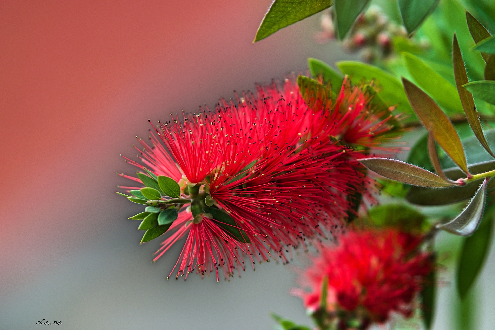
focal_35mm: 210
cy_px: 165
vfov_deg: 6.5
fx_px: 2887
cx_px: 248
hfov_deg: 9.8
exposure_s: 1/320
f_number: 2.8
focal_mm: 140
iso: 200
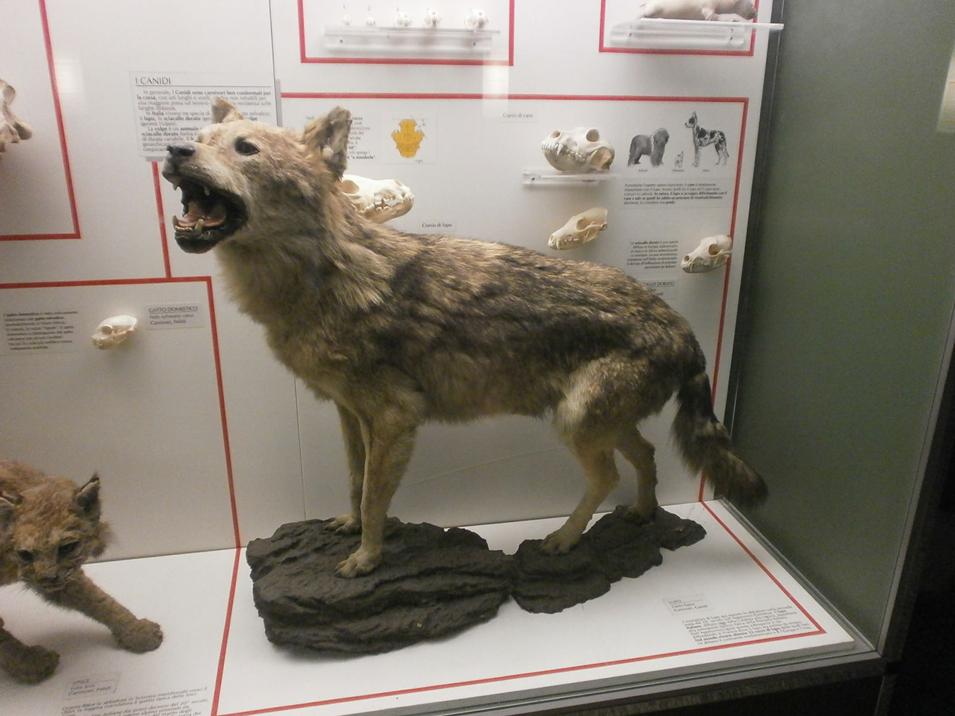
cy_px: 358
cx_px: 478
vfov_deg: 51.4
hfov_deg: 65.3
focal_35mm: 27
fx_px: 745
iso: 400
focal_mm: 4.8
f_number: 2.9
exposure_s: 1/25
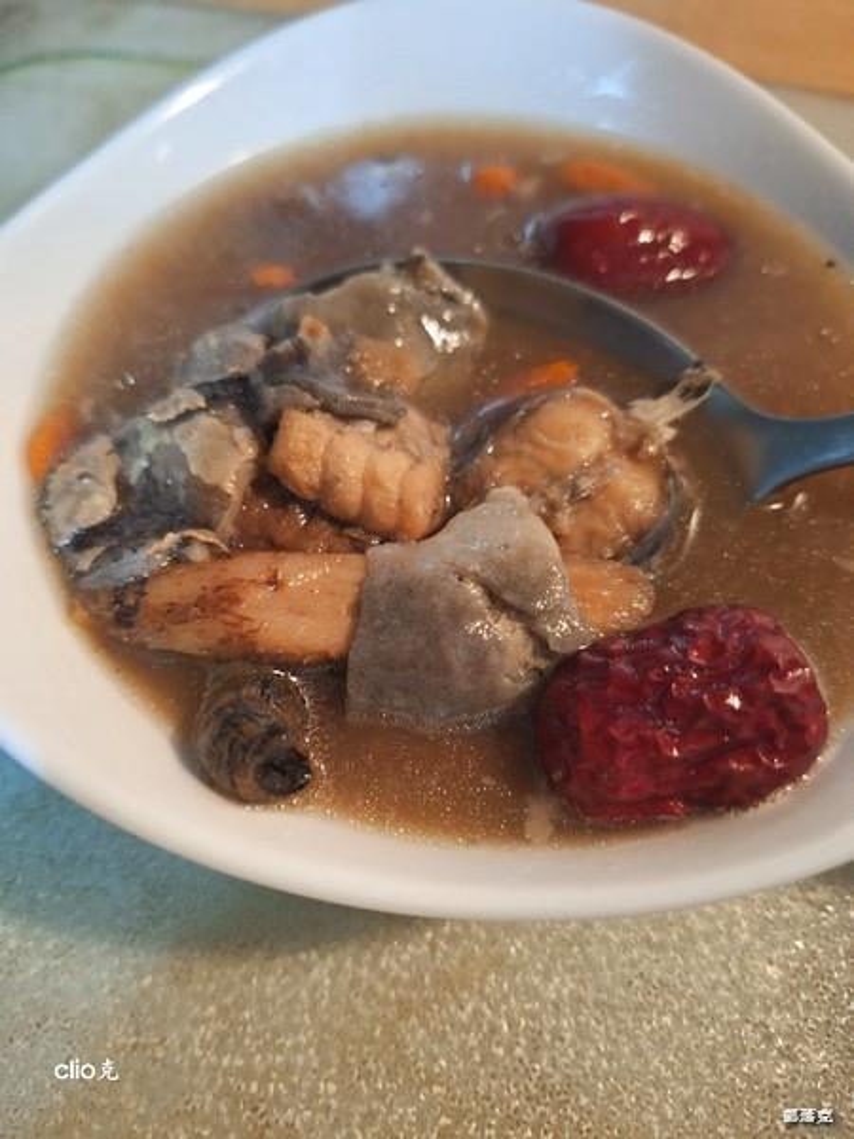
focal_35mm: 23
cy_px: 570
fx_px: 757
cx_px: 427
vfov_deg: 73.9
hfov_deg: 58.9
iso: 400
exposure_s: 1/24
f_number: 1.8
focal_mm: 5.54
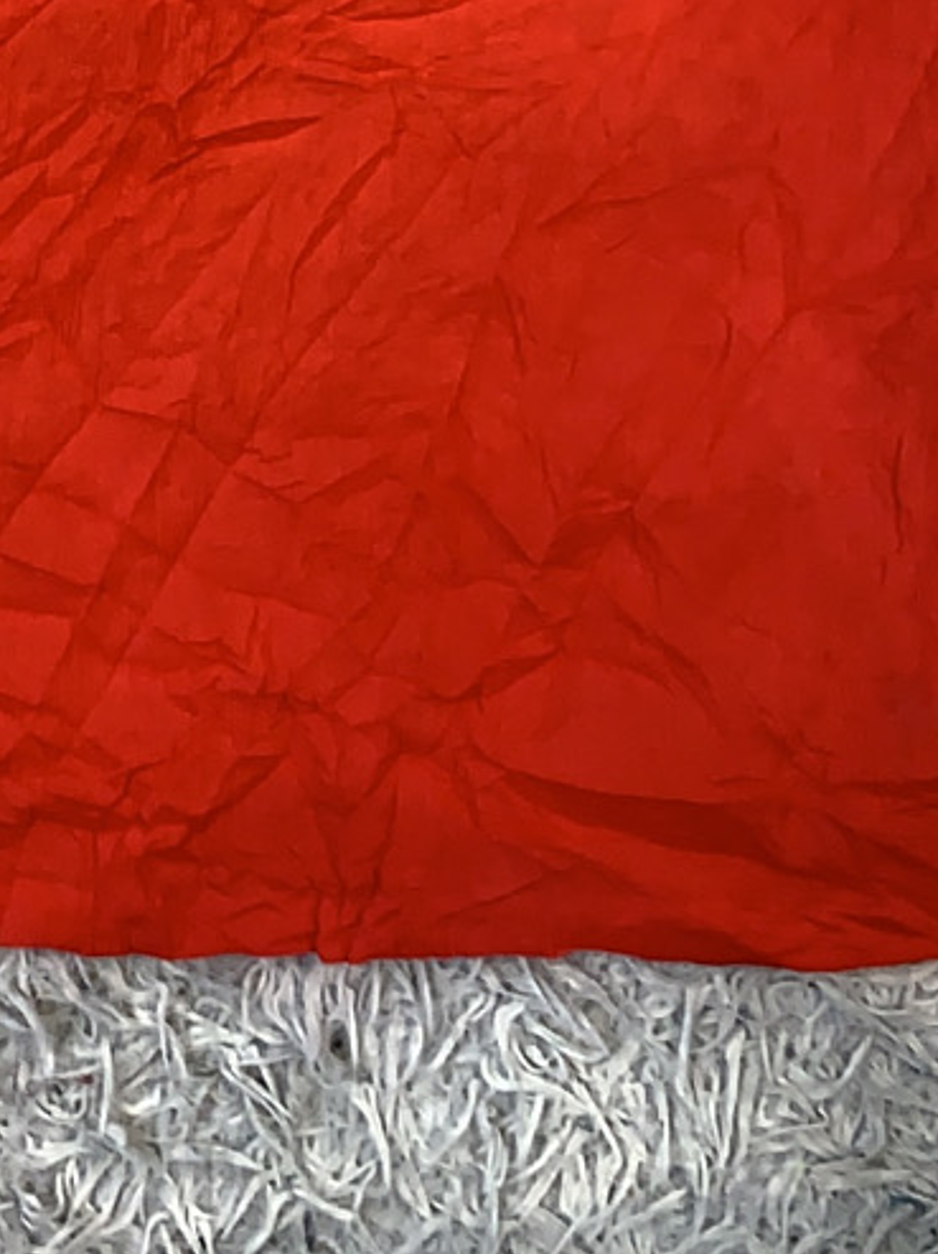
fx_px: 2062
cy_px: -97
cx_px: 310
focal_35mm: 57
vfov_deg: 30.5
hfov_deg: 25.5
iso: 64
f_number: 1.8
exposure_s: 1/100
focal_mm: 4.25
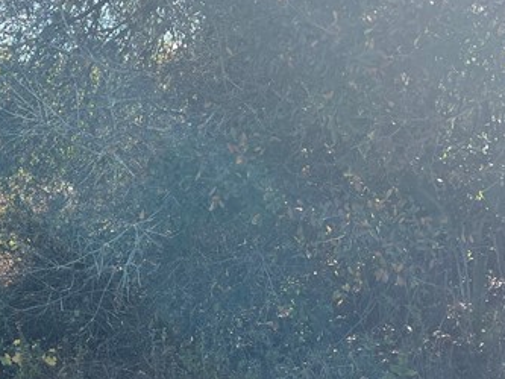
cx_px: 11
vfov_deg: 18.4
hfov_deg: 23.5
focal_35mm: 80
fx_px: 1168
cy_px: 261
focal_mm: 5.7
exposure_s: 1/1209
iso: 50
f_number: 1.5
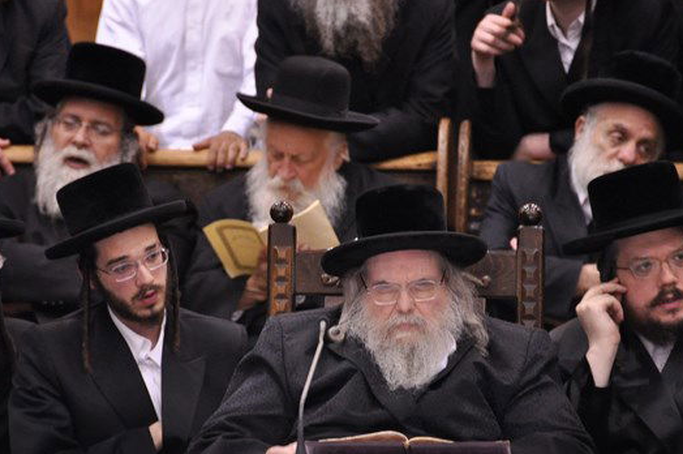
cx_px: 302
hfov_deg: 3.4
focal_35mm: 601
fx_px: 11388
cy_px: 301
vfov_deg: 2.3
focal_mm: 300
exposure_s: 1/60
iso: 1600
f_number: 5.6
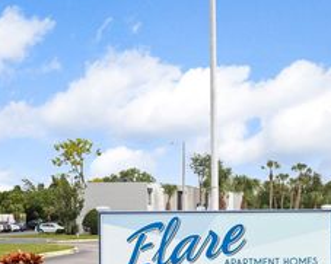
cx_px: 211
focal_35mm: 58
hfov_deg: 32.3
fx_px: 567
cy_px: 219
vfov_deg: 25.6
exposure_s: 1/200
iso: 250
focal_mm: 28
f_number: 8
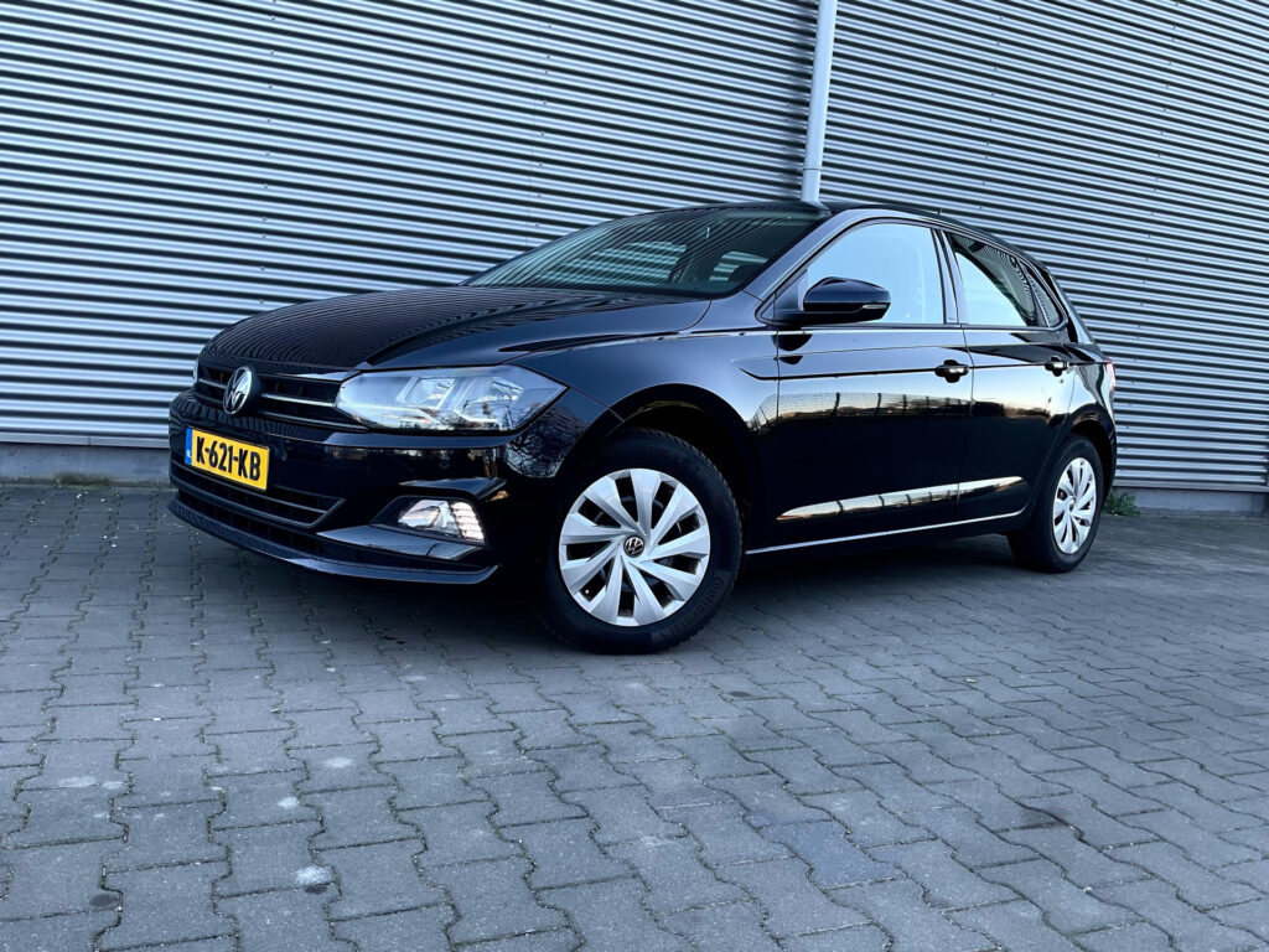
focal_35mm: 29
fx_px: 1063
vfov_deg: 48.2
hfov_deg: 61.7
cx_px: 634
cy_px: 476
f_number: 1.8
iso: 32
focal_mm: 3
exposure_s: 1/120
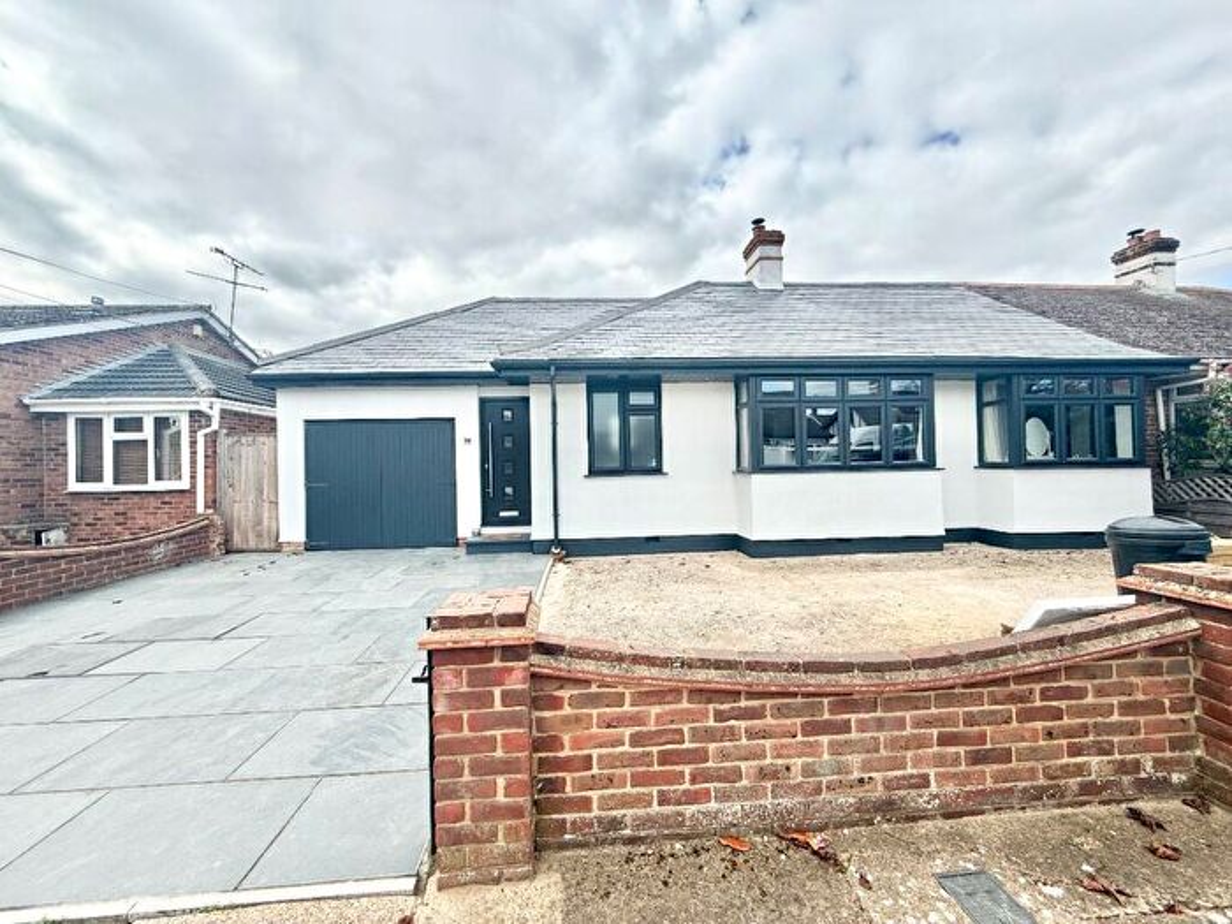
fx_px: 498
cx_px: 616
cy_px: 462
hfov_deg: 102.1
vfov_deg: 85.7
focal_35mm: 14
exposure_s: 1/1572
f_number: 2.2
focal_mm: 2.22
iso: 64
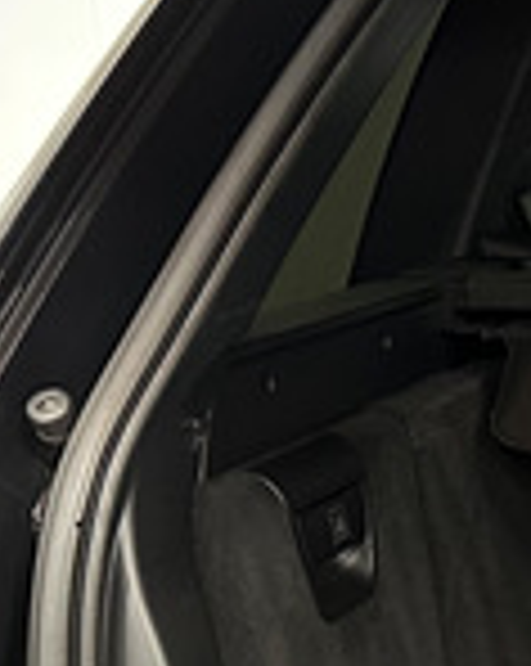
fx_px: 1870
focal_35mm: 95
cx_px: 1274
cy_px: 801
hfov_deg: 12.6
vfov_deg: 19.1
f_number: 1.78
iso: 1000
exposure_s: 1/25
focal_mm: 6.86
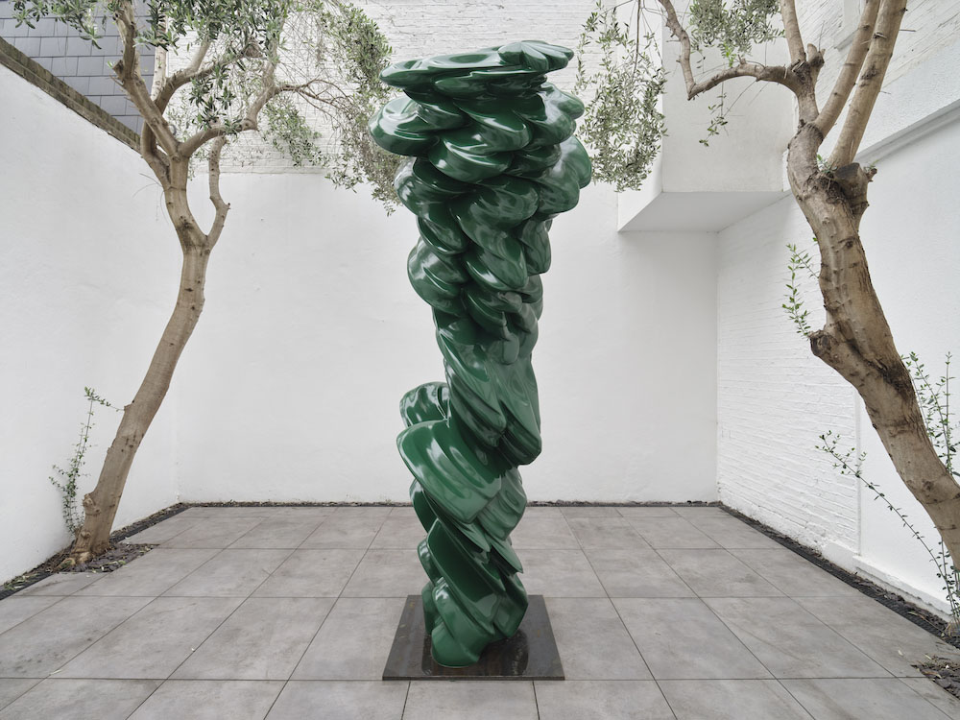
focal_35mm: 18
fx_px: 499
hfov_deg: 87.8
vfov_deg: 71.6
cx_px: 480
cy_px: 360
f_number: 8
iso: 200
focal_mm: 23
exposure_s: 1/25
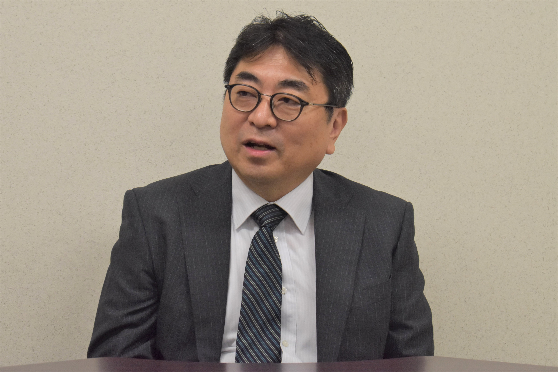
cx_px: 279
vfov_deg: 16.6
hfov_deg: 24.6
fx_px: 1279
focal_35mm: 82
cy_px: 186
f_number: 5.6
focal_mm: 55
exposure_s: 1/60
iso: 1100
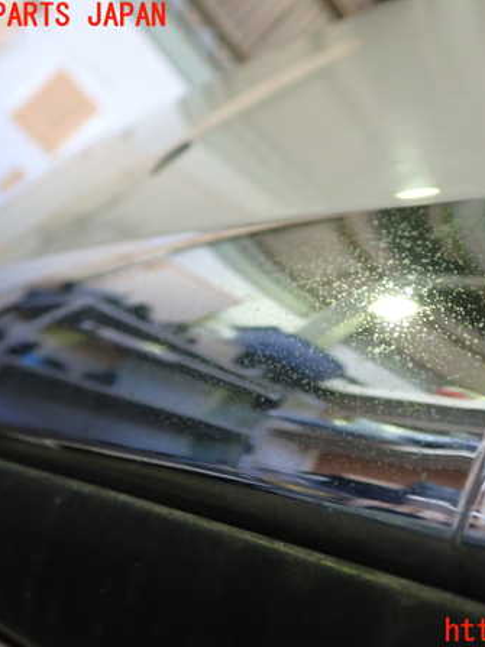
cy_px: 324
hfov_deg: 33.2
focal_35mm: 43
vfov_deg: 43.9
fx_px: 804
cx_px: 337
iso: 200
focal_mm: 5.79
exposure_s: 1/30
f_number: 2.4
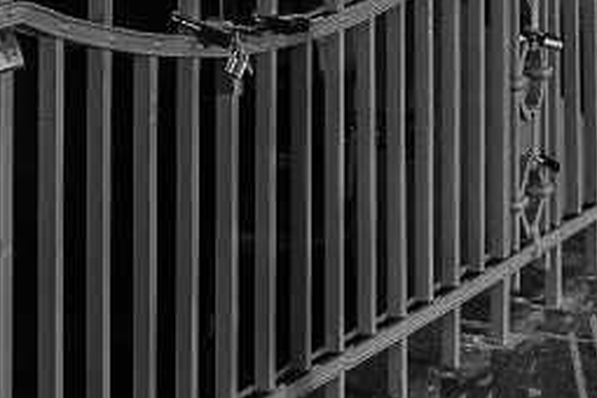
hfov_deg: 15.0
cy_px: -200
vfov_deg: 9.9
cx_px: 33
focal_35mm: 135
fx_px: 2239
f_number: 8
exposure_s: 15
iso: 100
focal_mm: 20
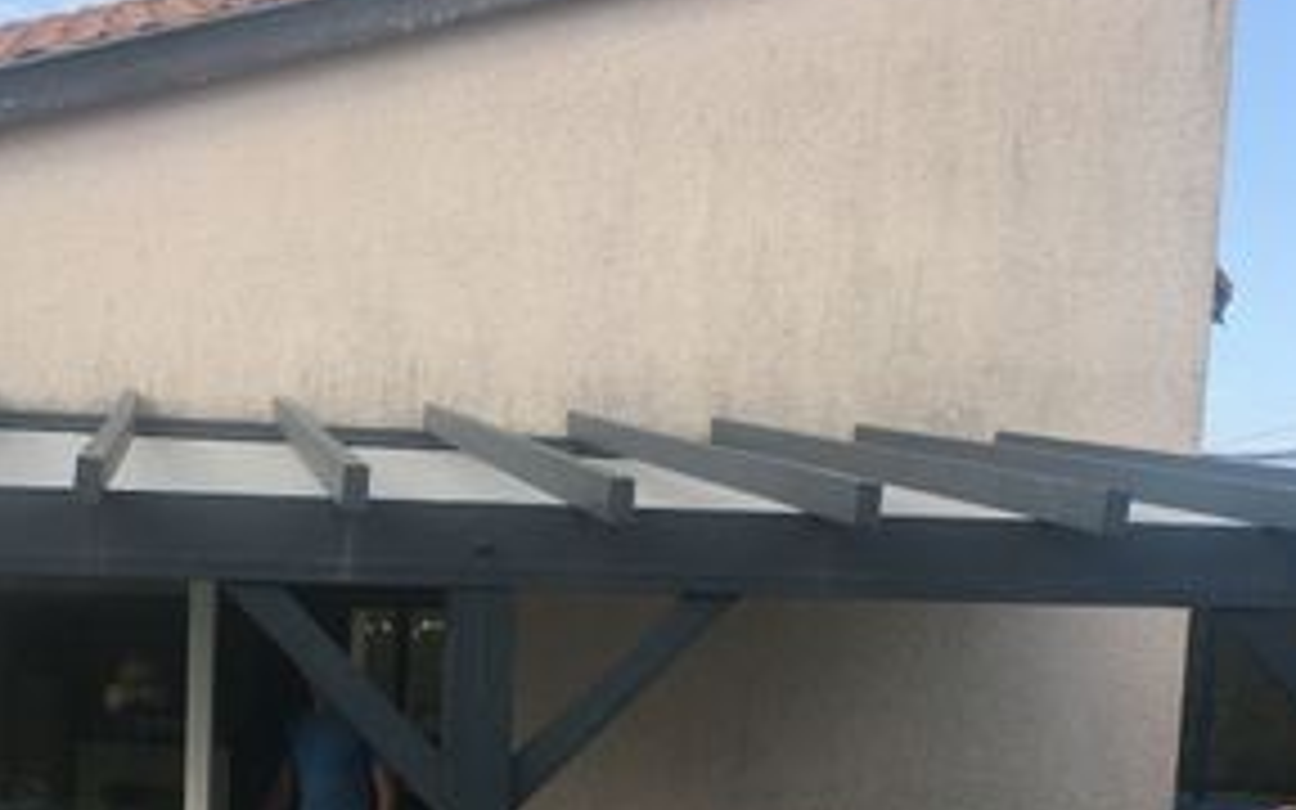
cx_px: 405
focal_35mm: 64
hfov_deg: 31.7
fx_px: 2260
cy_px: 940
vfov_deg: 19.3
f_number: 2.2
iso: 25
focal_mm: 4.15
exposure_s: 1/693
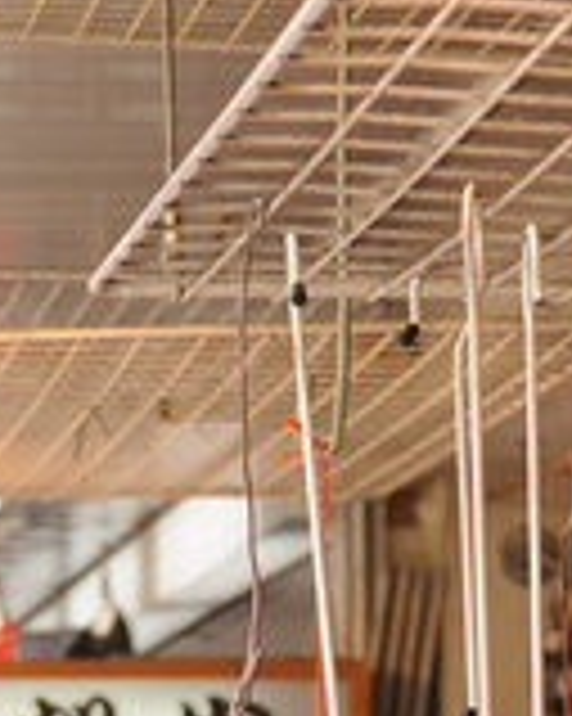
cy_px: 1279
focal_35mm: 239
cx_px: -72
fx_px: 5062
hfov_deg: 6.4
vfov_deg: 7.8
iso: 200
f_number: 4.5
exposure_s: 1/125
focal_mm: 42
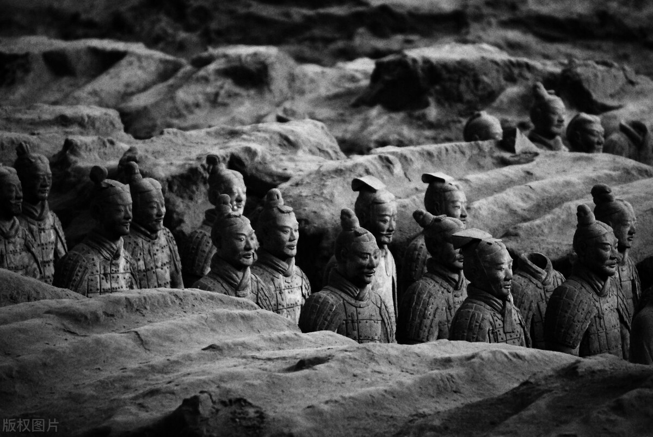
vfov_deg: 4.6
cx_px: 326
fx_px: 5448
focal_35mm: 300
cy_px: 218
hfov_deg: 6.9
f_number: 2.8
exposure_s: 1/160
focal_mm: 200
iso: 500
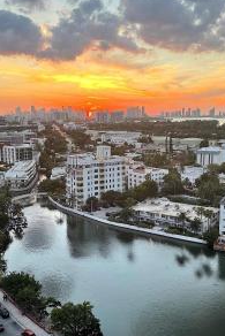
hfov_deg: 36.0
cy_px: 168
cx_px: 118
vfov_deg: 51.9
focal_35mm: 37
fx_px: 346
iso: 32
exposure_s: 1/152
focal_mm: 4.2
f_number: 1.6
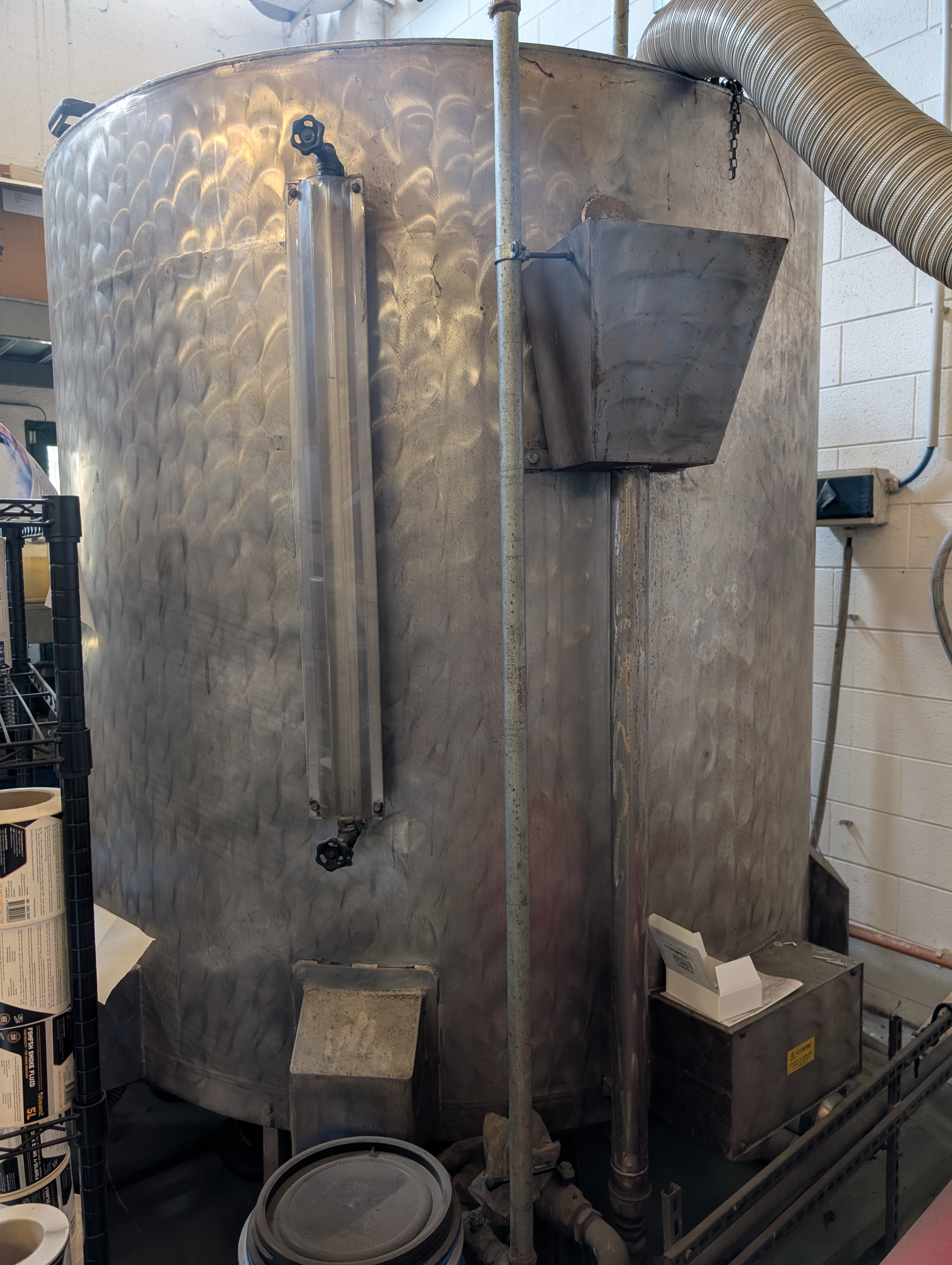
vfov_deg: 71.5
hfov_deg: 56.9
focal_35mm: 24
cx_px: 476
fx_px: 878
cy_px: 632
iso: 165
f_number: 1.68
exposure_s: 1/23.8
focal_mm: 6.9
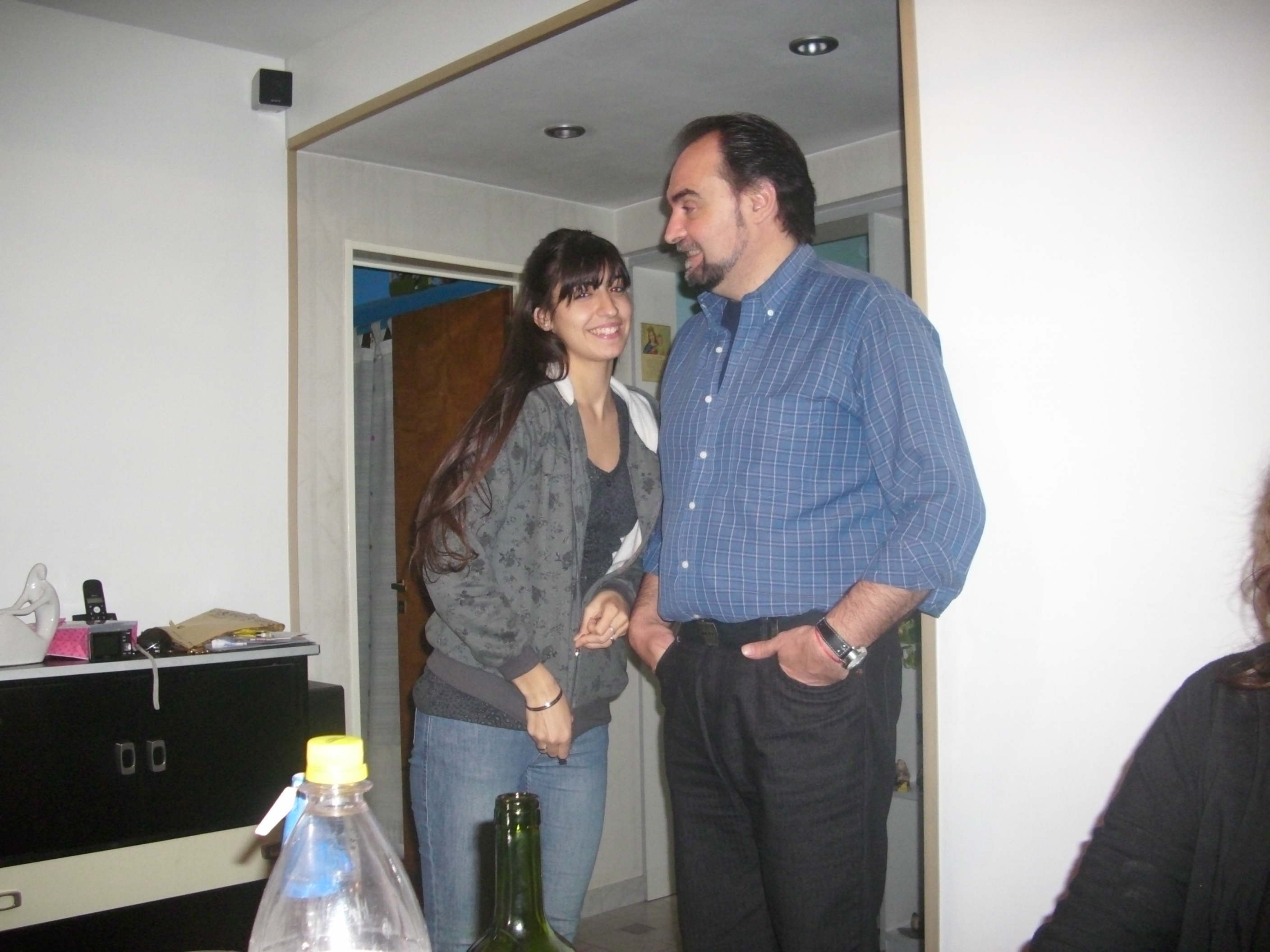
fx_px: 1137
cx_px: 635
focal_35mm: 31
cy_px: 476
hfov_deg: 58.4
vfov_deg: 45.4
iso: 200
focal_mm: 6.2
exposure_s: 1/30
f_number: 2.8
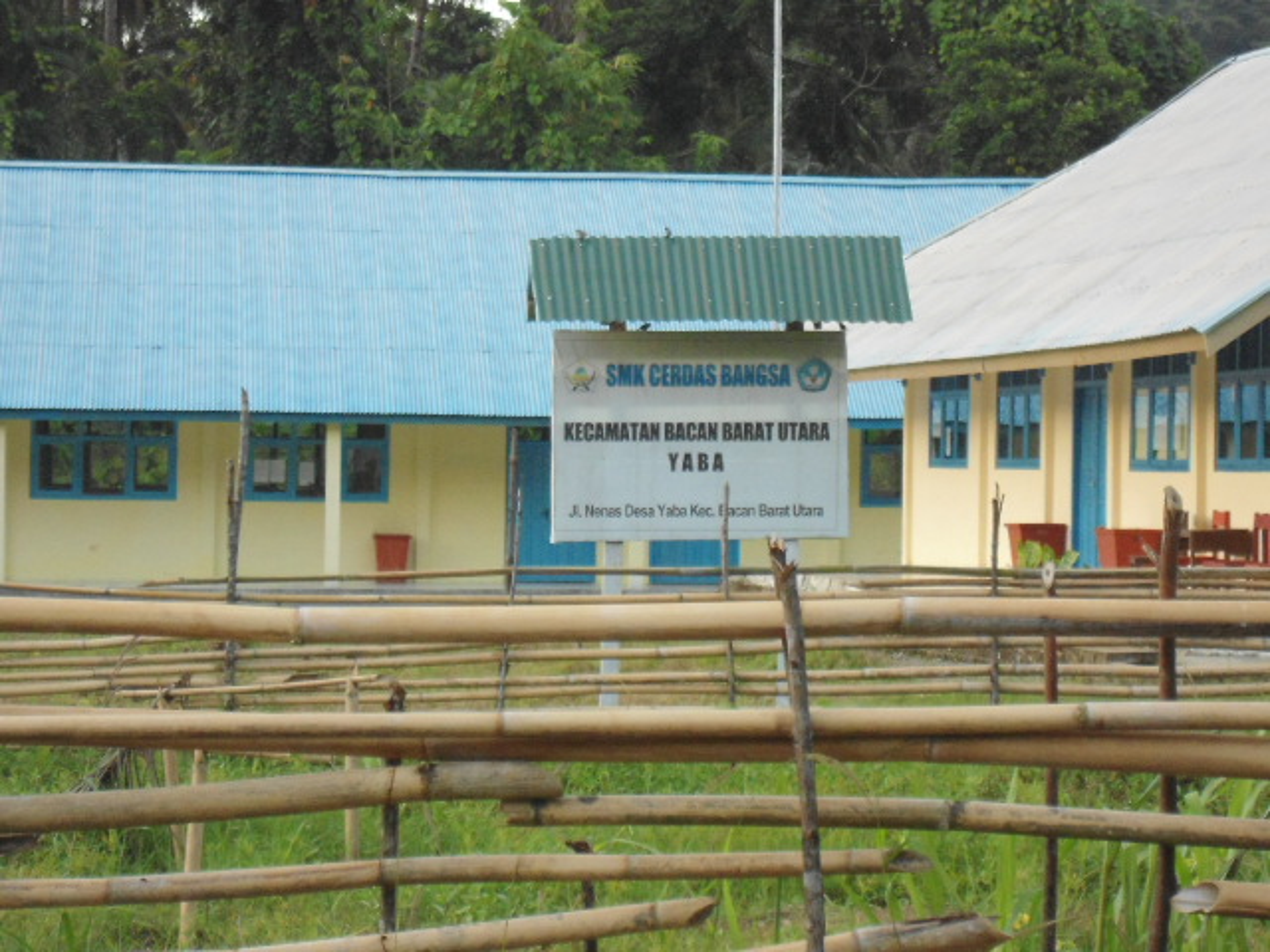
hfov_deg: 18.7
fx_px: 3852
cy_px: 476
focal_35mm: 105
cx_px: 635
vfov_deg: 14.1
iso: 400
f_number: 5.9
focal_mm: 18.8
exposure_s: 1/60
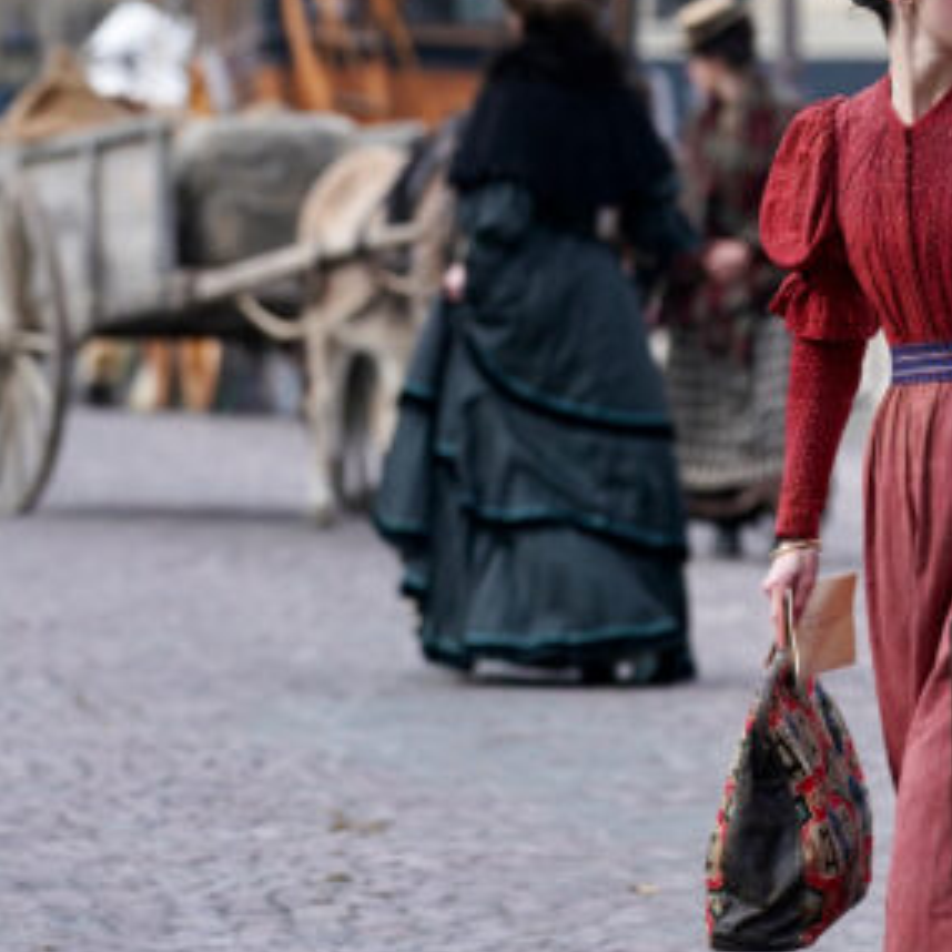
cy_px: 268
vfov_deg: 6.5
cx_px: 1032
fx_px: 8370
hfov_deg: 6.5
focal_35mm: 269
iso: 800
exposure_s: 1/5000
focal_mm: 135
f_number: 3.5
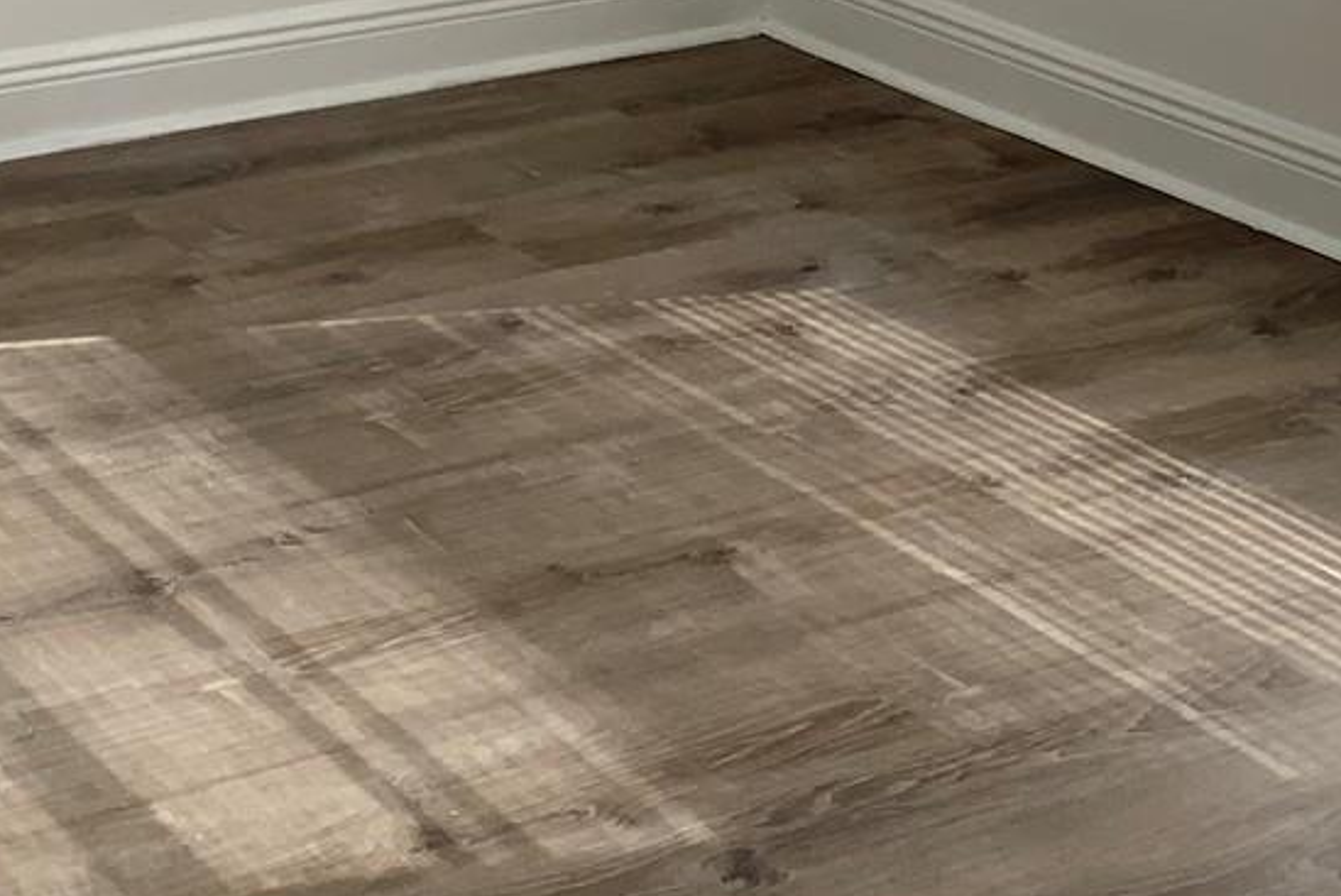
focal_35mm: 88
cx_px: 325
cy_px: 44
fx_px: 3280
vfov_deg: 15.3
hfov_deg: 22.9
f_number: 1.8
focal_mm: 3
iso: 16
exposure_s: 1/247
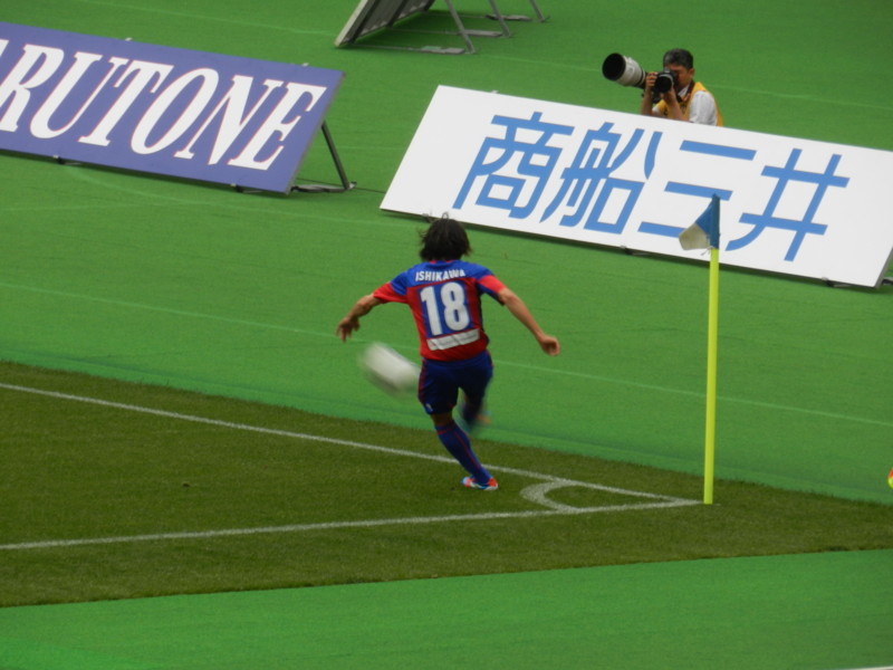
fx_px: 12873
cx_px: 446
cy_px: 335
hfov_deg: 4.0
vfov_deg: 3.0
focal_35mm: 499
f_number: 5.7
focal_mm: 88.7
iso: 160
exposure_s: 1/125
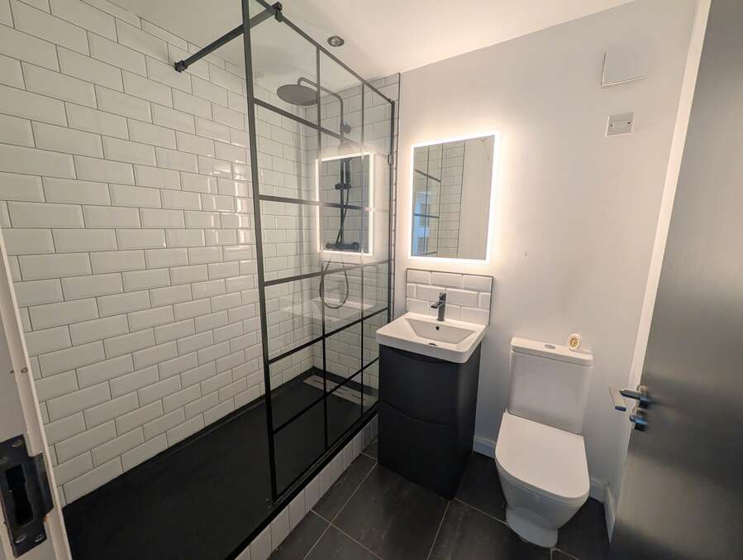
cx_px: 372
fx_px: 258
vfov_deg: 94.6
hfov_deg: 110.5
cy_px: 280
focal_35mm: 12
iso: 56
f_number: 1.7
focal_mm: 2.02
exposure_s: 1/82.3
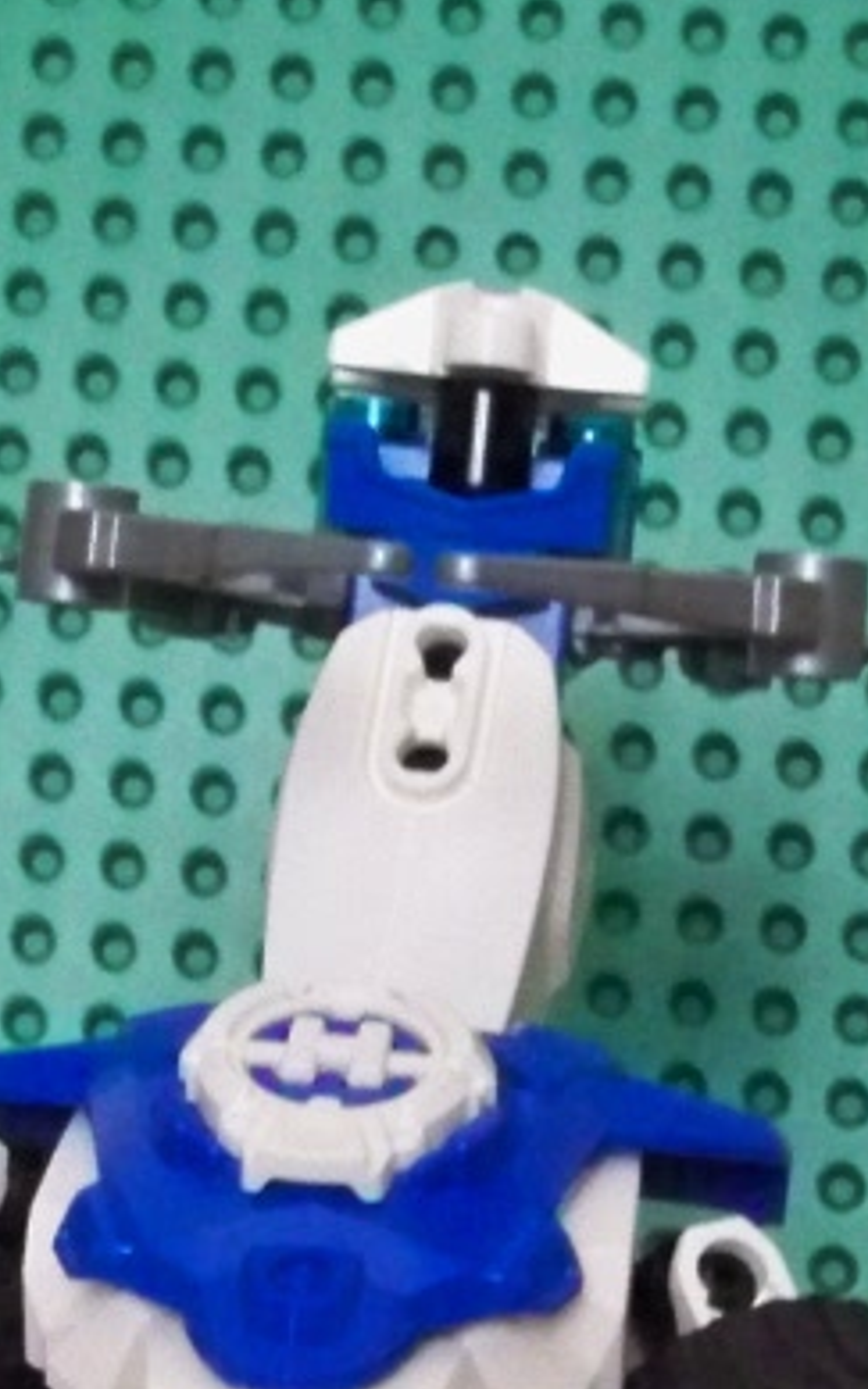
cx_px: 279
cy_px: 1346
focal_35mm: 122
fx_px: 4619
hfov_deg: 10.7
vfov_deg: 16.8
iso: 1600
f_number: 3.5
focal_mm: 6.2
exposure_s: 1/8
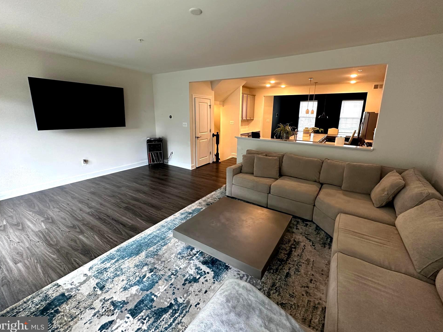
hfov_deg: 98.1
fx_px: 192
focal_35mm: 15
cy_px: 158
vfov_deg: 81.7
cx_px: 227
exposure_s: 1/60
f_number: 2.2
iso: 320
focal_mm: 2.22
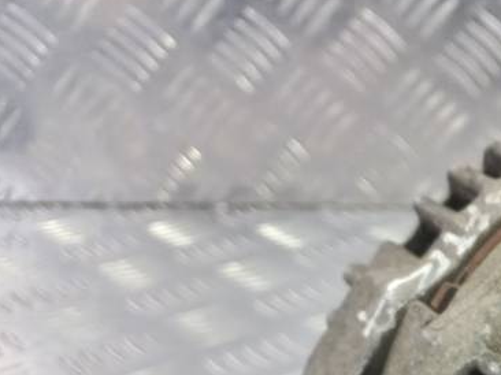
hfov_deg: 24.0
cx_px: 672
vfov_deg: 19.4
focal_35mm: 70
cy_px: 486
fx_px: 1012
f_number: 1.8
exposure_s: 1/50
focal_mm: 4.6
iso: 160
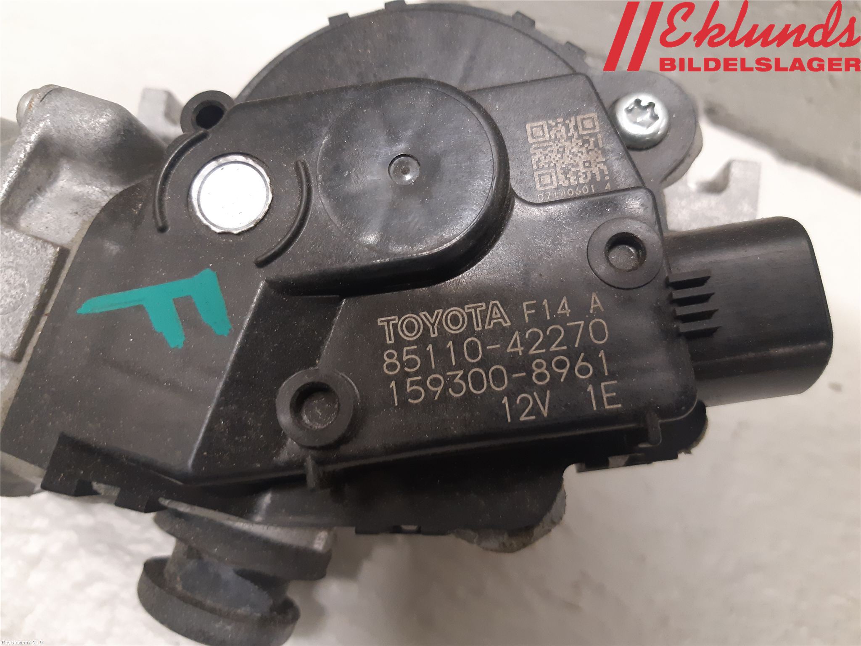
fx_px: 647
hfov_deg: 67.3
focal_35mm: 26
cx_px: 430
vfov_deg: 53.1
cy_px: 323
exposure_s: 1/25
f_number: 1.7
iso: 200
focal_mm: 3.93
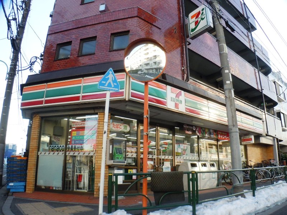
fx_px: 232
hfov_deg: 63.4
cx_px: 144
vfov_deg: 49.7
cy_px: 108
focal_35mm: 28
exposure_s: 1/125
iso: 100
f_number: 3.7
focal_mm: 5
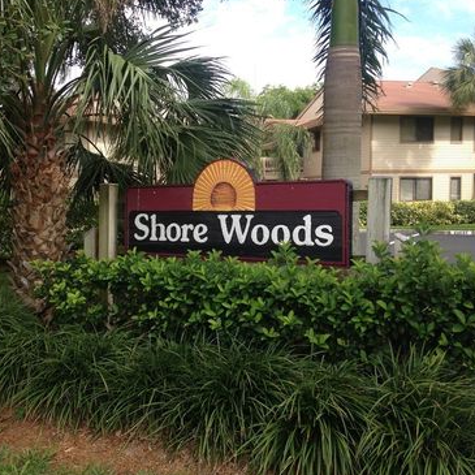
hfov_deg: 41.8
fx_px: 621
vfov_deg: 41.9
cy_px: 235
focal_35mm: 40
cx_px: 224
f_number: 2.4
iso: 50
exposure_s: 1/559
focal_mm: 4.12
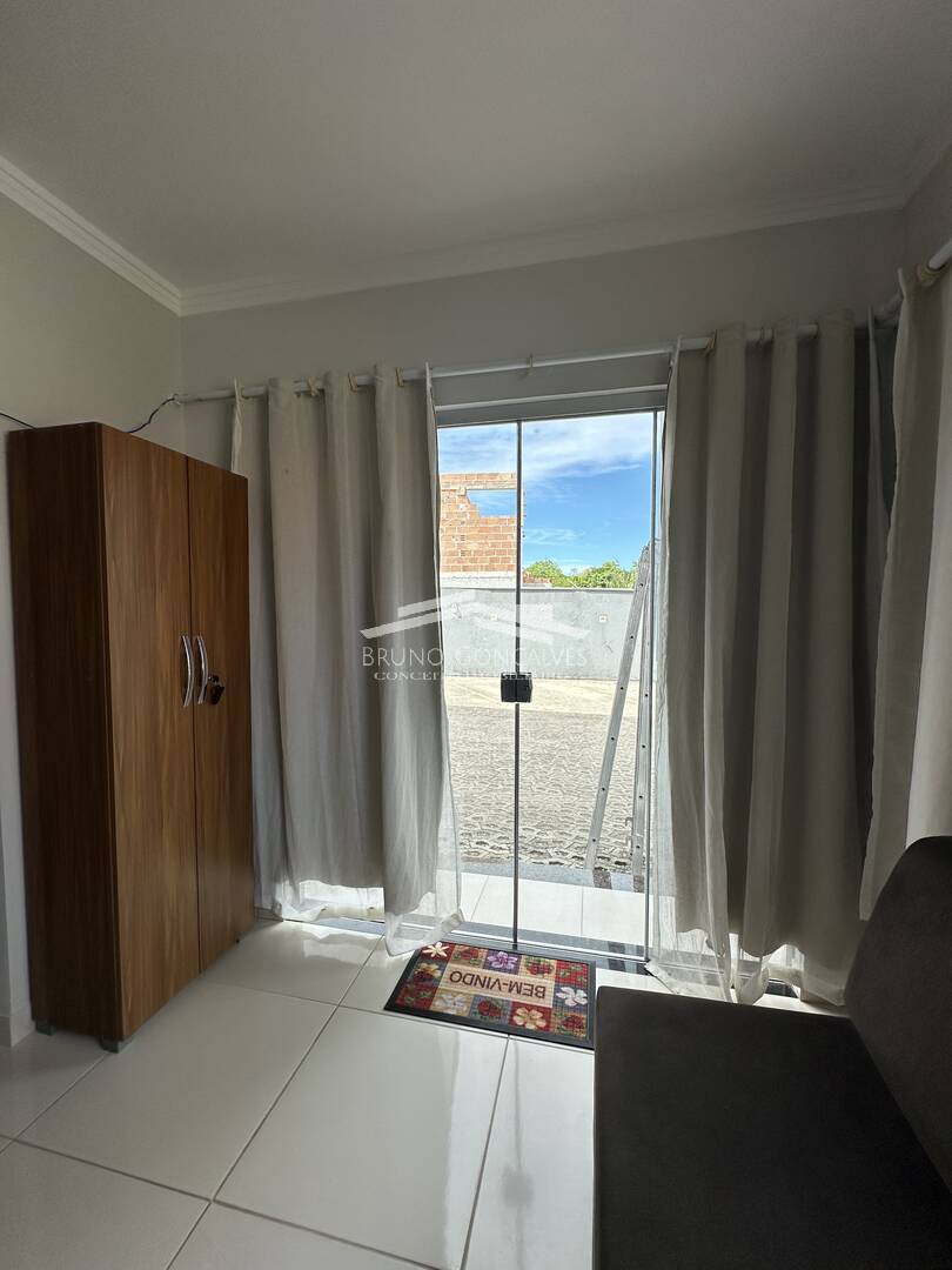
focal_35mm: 14
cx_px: 476
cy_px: 635
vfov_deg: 102.1
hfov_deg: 85.7
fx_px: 513
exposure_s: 1/855
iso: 40
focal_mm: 2.22
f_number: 2.2
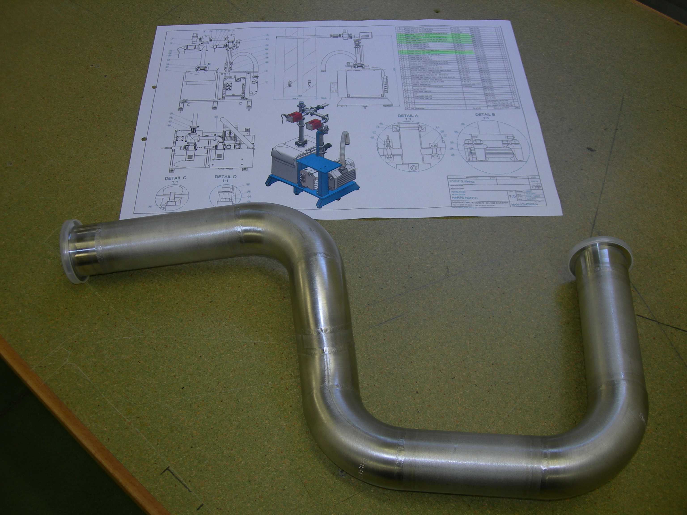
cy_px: 258
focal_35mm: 38
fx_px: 754
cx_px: 344
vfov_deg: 37.7
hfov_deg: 49.0
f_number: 2.8
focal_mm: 7.8
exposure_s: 1/30
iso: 50
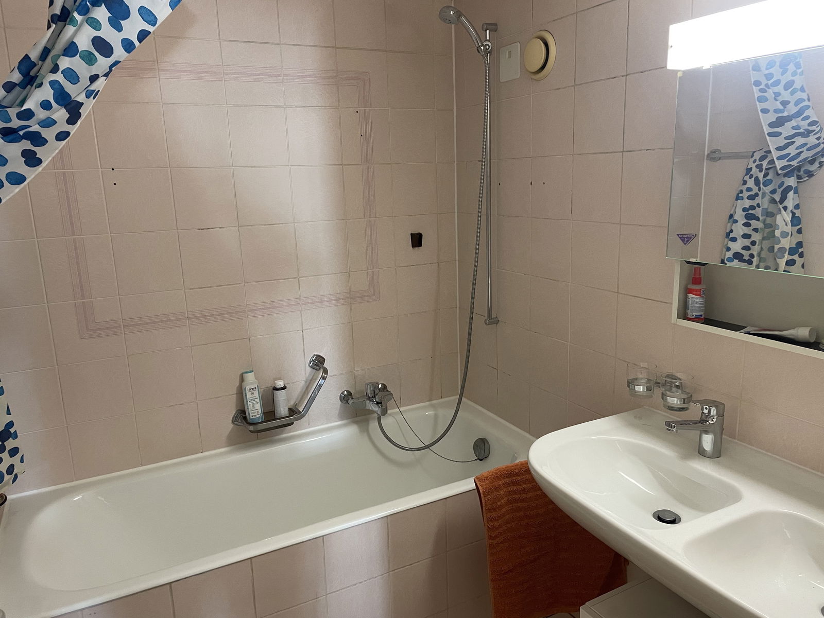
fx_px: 619
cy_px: 309
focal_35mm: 26
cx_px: 412
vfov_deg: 53.1
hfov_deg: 67.3
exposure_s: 1/50
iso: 200
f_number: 1.6
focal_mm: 4.2
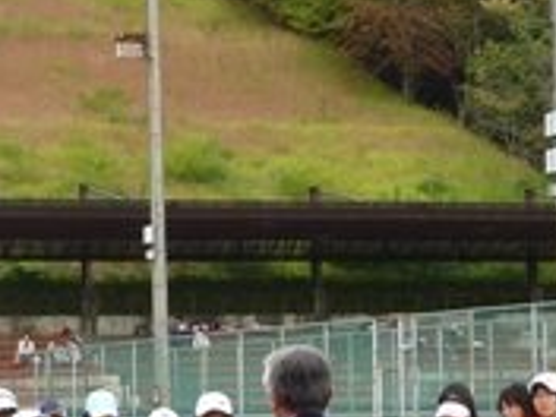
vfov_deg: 10.2
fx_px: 2329
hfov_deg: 13.5
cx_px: 19
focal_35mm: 145
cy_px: 385
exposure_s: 1/160
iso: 80
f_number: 4
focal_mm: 6.5
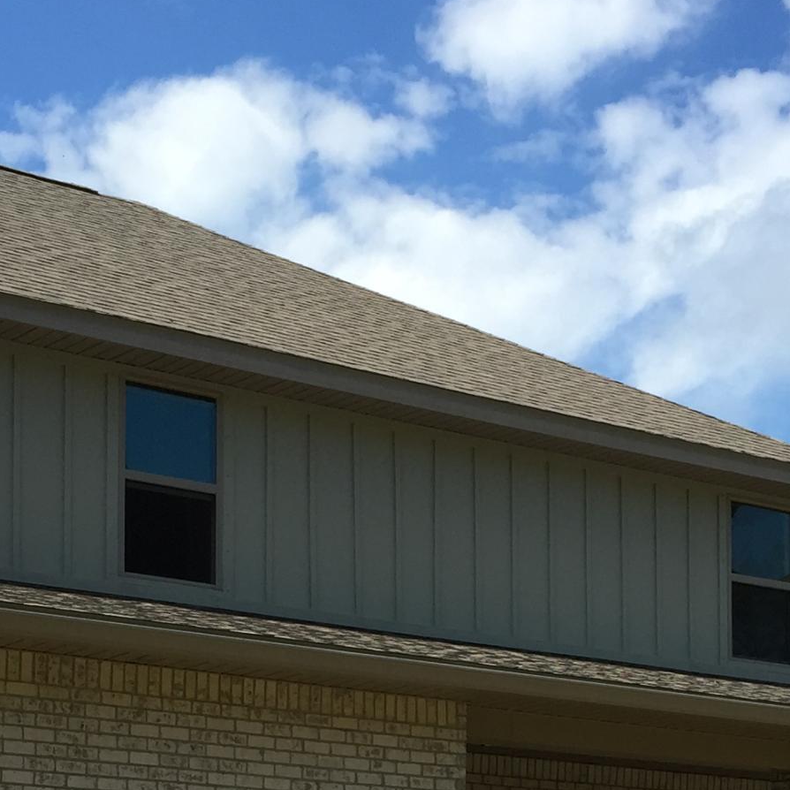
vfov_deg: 19.3
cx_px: 406
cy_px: 875
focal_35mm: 86
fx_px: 2221
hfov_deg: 20.2
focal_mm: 4.15
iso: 32
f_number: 2.2
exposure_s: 1/1412
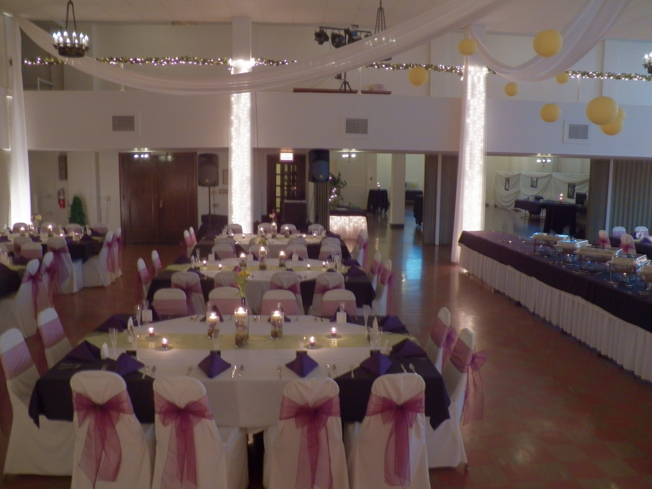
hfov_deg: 63.4
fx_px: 527
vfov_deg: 49.7
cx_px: 326
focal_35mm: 28
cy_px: 244
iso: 320
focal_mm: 4.9
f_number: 2.8
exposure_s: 1/30
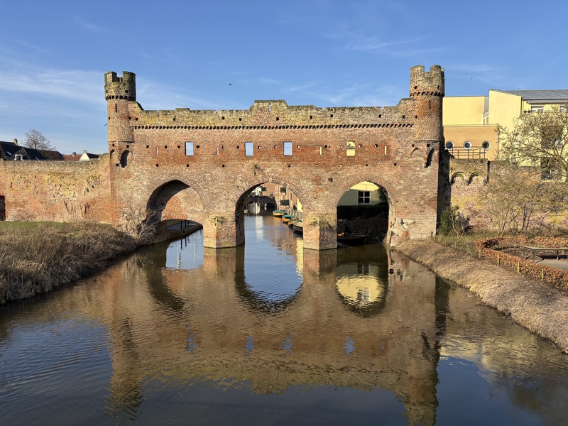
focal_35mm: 26
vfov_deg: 53.1
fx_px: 427
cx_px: 284
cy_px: 213
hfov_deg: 67.3
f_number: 1.6
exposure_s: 1/2342
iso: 50
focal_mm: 5.96
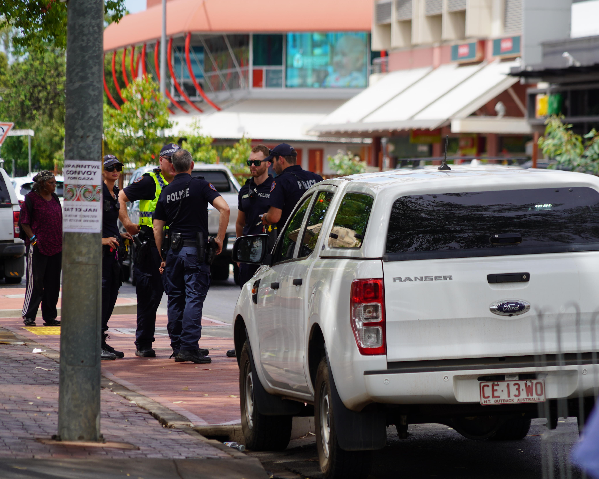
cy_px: 239
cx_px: 330
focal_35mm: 271
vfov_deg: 5.7
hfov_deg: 7.1
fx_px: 4804
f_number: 6.3
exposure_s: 1/250
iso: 100
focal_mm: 240
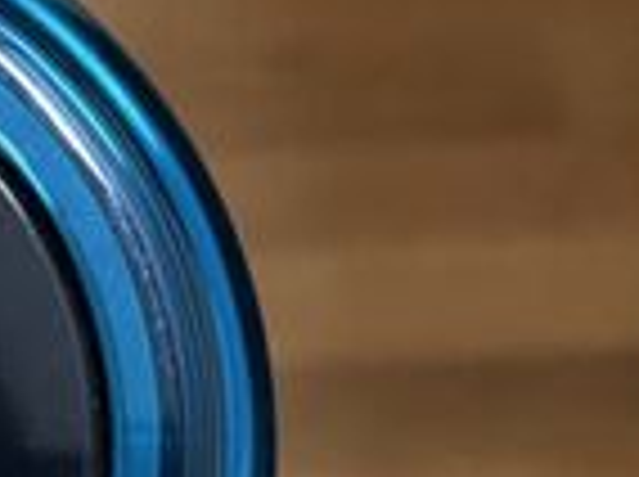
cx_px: -320
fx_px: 2580
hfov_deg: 13.3
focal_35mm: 140
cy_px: 551
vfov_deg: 10.4
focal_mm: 6.86
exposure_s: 1/40
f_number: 1.78
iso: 1000
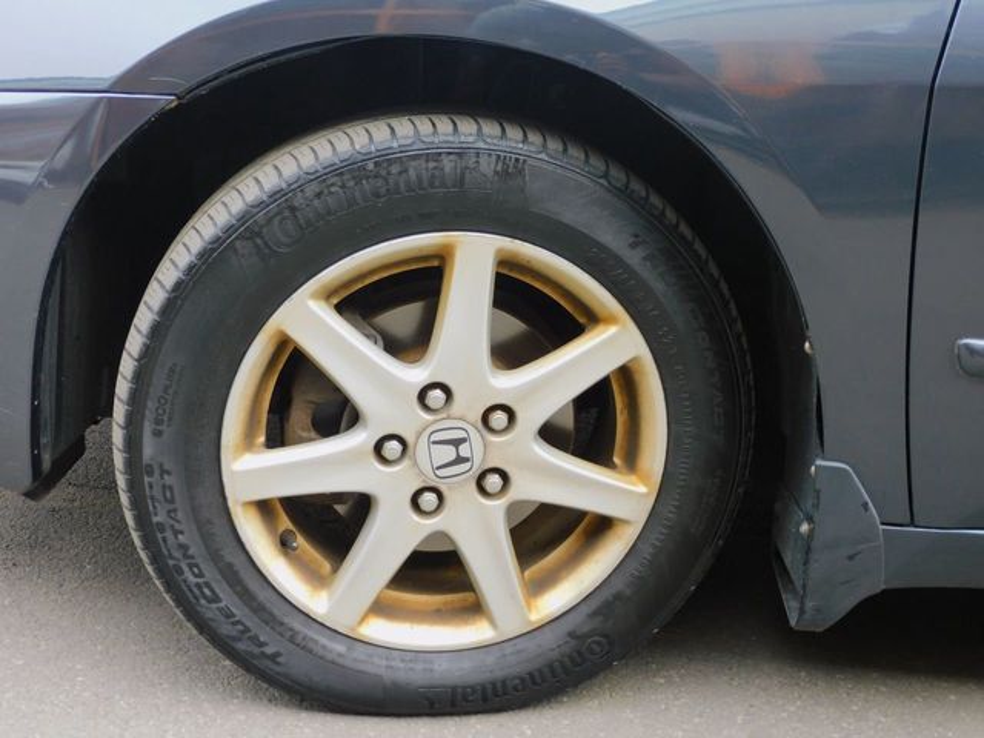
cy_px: 369
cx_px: 492
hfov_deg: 42.1
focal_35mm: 45
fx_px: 1279
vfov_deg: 32.2
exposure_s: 1/80
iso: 125
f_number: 4
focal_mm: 8.1
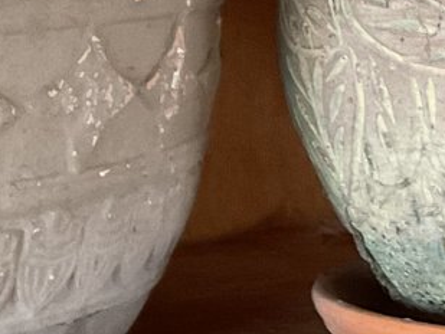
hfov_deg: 13.6
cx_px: -27
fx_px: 1826
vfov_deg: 10.4
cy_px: 24
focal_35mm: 142
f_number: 1.8
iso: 250
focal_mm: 3
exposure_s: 1/33
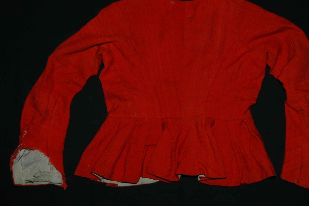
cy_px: 104
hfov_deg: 29.4
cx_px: 176
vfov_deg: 19.8
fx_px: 589
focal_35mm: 69
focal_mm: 35
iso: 200
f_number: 11
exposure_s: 1/60
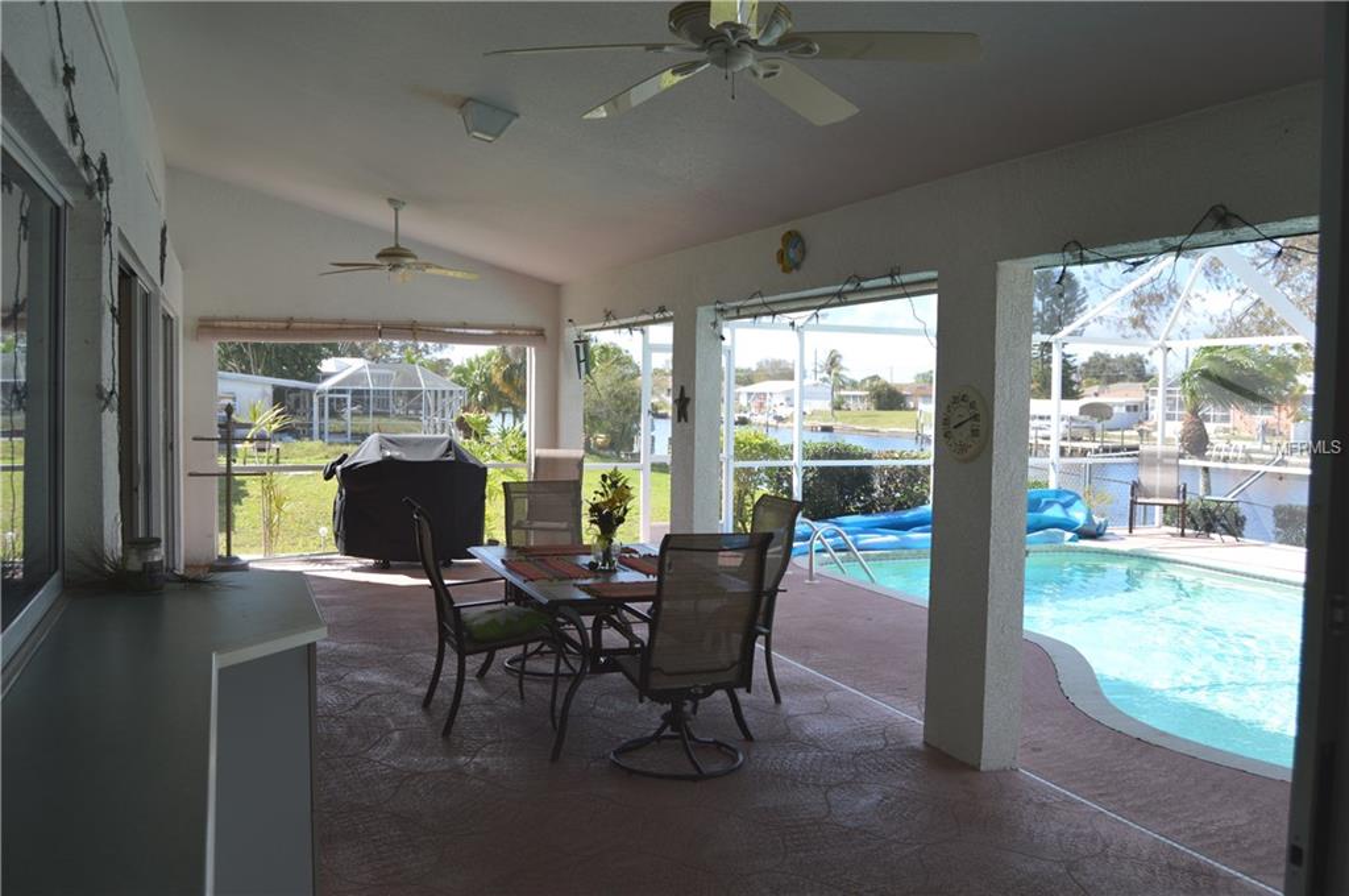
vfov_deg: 45.6
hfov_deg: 64.6
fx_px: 1067
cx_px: 674
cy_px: 448
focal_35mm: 28
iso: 100
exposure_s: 1/125
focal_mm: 19
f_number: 5.6
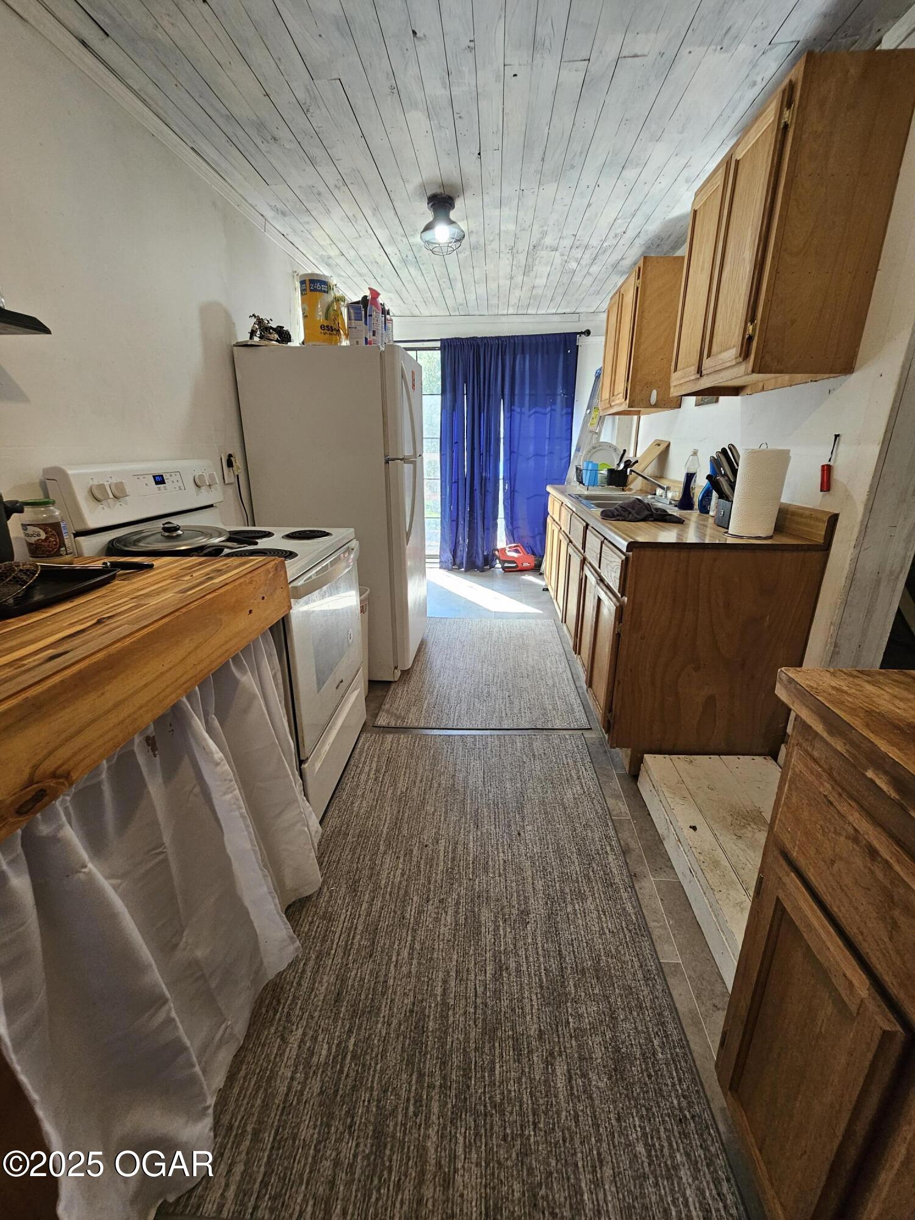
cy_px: 610
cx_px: 458
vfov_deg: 106.2
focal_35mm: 13
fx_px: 458
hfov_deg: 89.9
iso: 160
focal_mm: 2.2
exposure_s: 1/60
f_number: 2.2
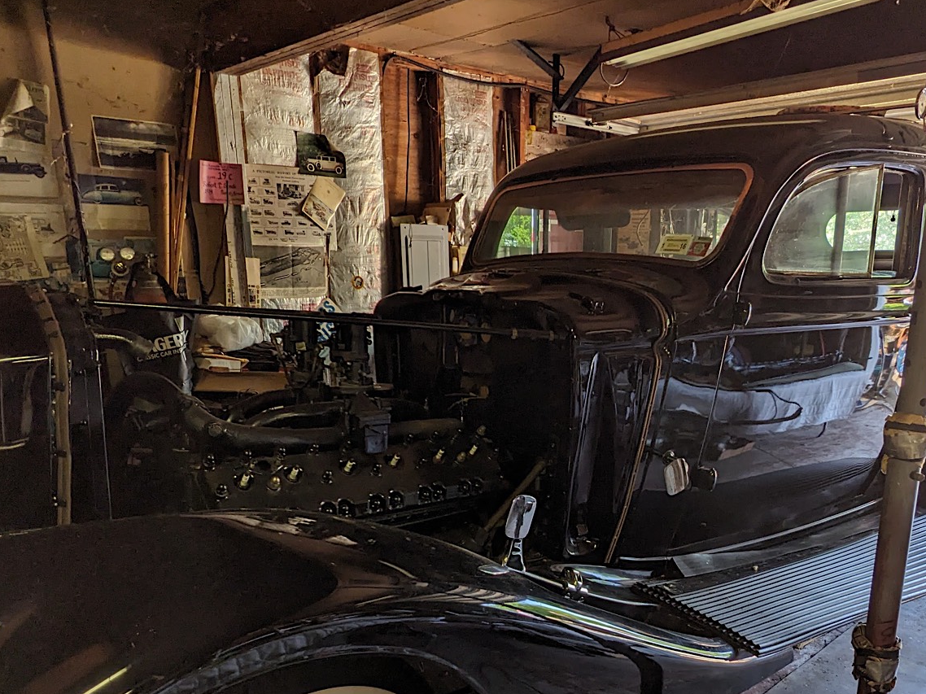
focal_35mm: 27
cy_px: 476
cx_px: 531
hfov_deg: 65.0
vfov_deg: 50.2
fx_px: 722
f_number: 2.2
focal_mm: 2.22
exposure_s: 1/30
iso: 37
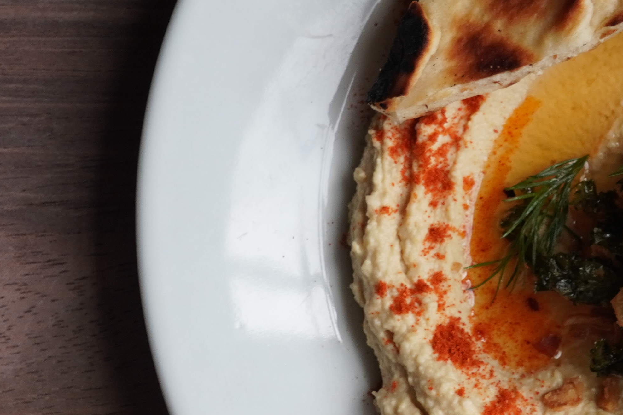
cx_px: 696
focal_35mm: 166
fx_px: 2869
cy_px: 209
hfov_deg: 12.2
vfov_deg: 8.3
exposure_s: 1/125
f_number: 8
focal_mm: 36.4
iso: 320
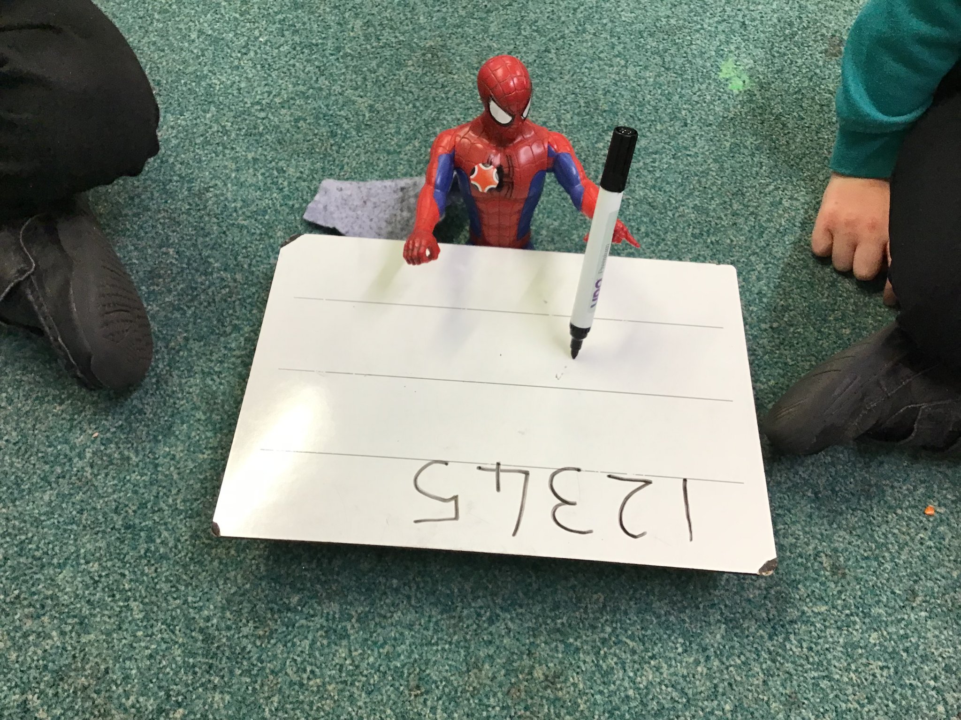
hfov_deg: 58.4
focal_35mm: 31
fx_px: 861
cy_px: 360
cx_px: 480
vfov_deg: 45.4
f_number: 2.4
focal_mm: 3.3
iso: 40
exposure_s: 1/33
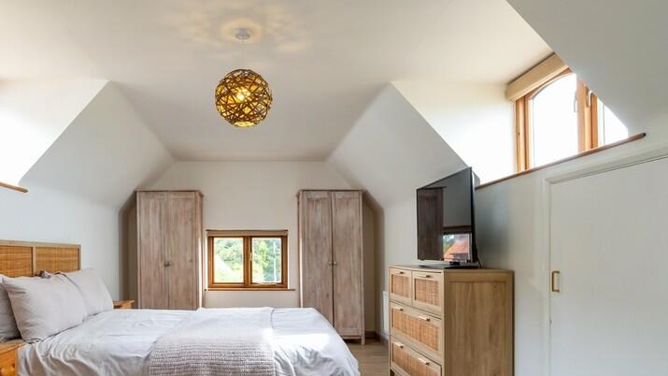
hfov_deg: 74.3
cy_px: 273
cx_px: 232
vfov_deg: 46.3
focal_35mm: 24
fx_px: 425
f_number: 7.1
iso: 160
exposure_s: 1/15
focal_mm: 10.6
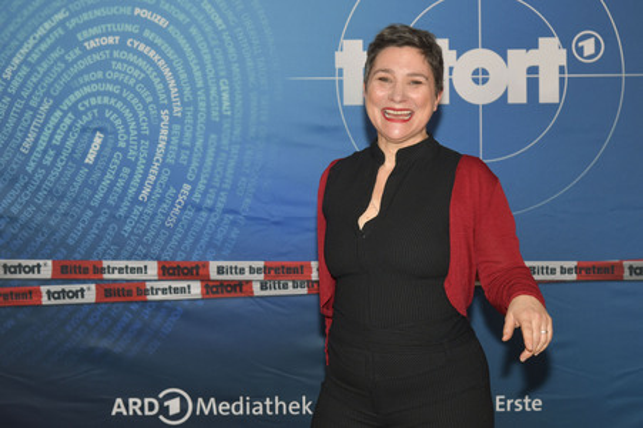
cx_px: 322
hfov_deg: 32.4
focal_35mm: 62
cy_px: 214
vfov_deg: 21.9
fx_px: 1107
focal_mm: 62
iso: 640
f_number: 5.6
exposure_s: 1/200
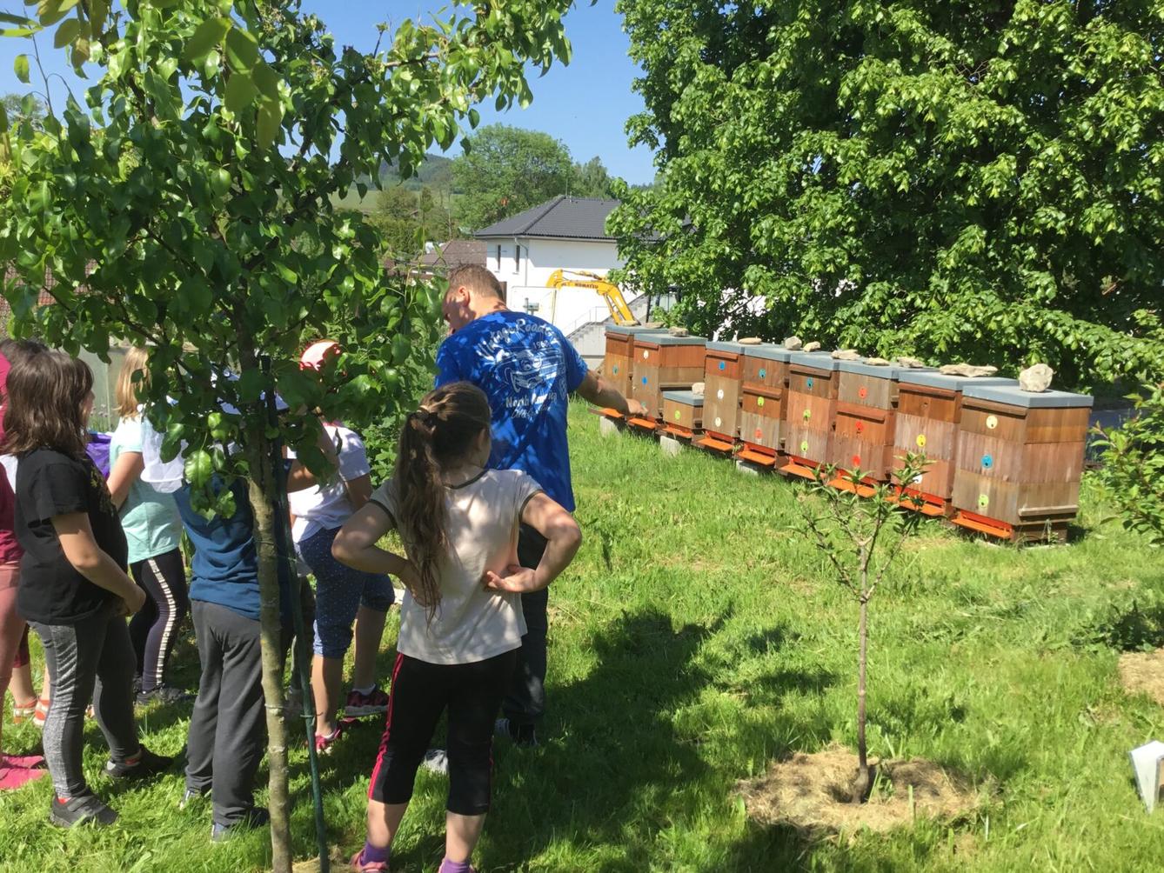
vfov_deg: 45.5
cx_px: 582
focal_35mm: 31
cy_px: 436
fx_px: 1043
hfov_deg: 58.3
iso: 25
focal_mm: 3.3
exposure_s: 1/721
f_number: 2.4
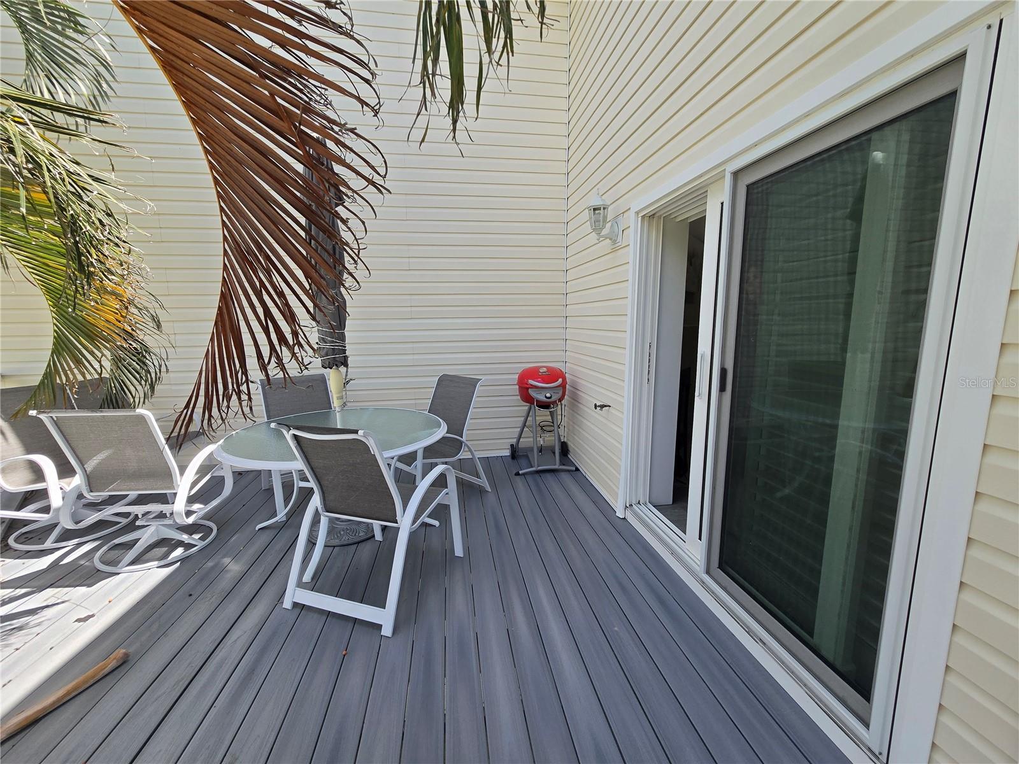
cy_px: 382
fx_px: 383
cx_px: 510
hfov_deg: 106.2
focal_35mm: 13
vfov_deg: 89.9
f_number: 2.2
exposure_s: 1/583
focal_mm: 2.2
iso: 50
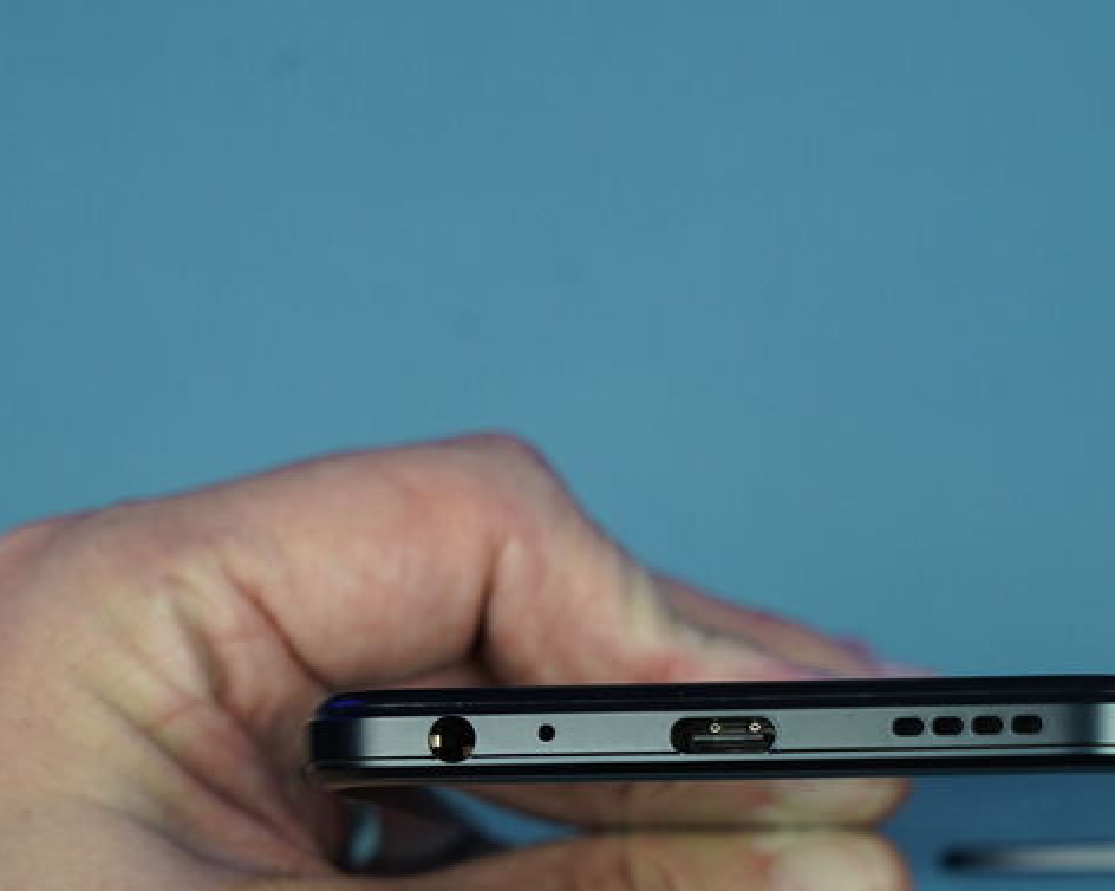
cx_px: 669
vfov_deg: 14.3
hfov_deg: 17.9
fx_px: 3529
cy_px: 718
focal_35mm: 107
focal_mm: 56
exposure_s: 1/160
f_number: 7.1
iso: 1250
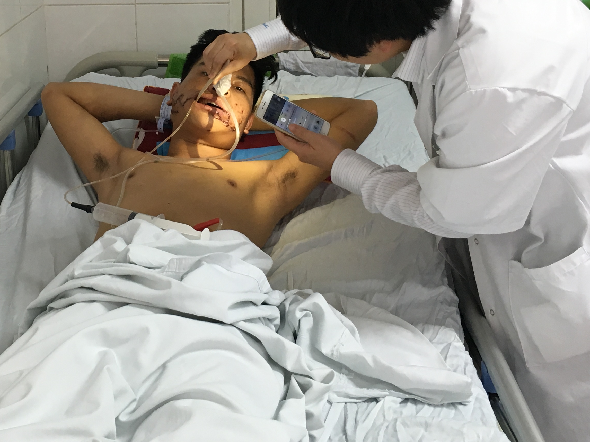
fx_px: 869
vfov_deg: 28.2
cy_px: 111
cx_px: 179
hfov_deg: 36.9
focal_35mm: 51
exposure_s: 1/33
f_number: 2.2
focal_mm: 4.15
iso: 100
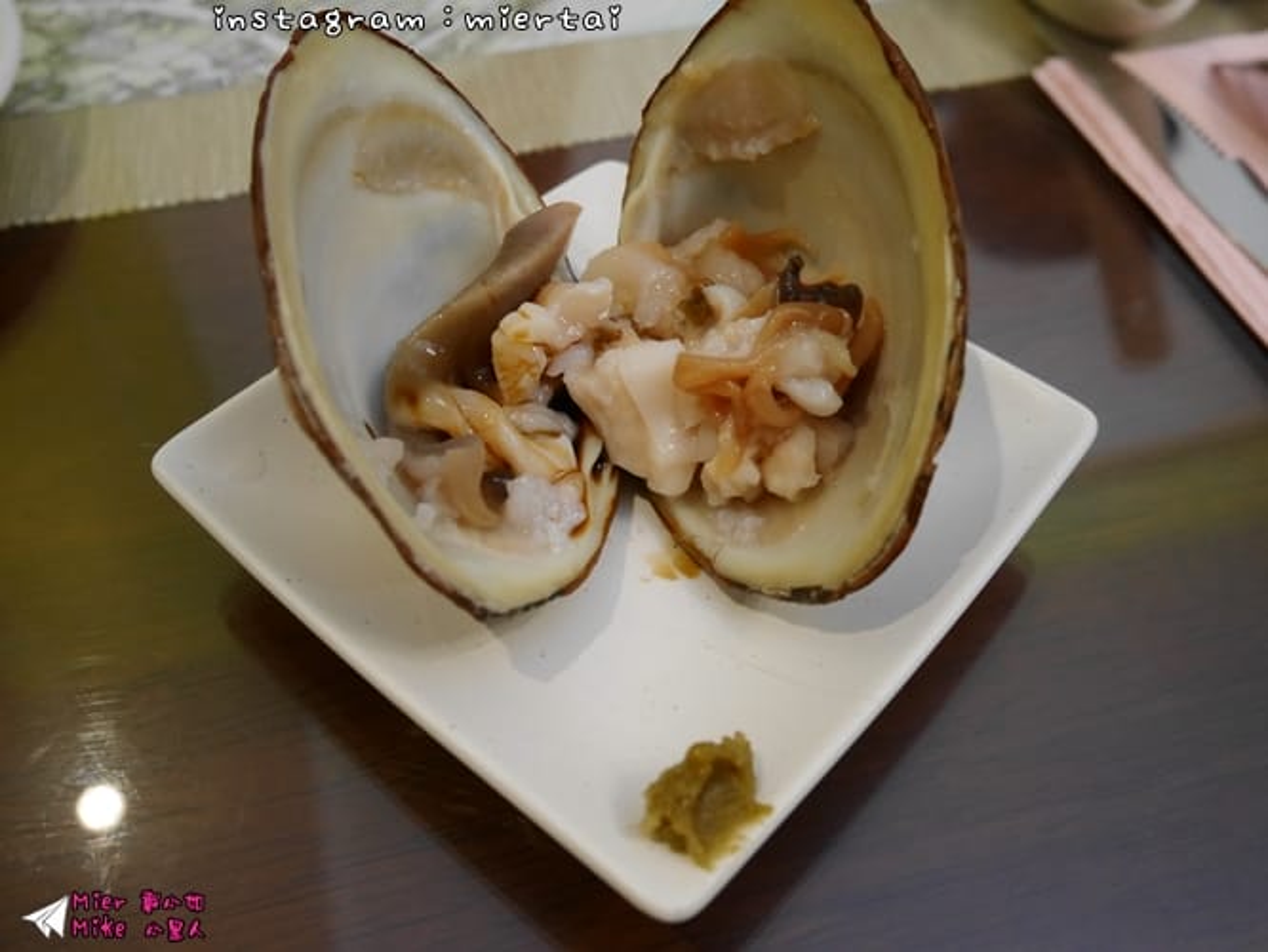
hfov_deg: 56.8
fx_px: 1173
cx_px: 634
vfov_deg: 44.2
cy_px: 476
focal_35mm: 32
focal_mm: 16
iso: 1250
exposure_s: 1/80
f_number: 3.9
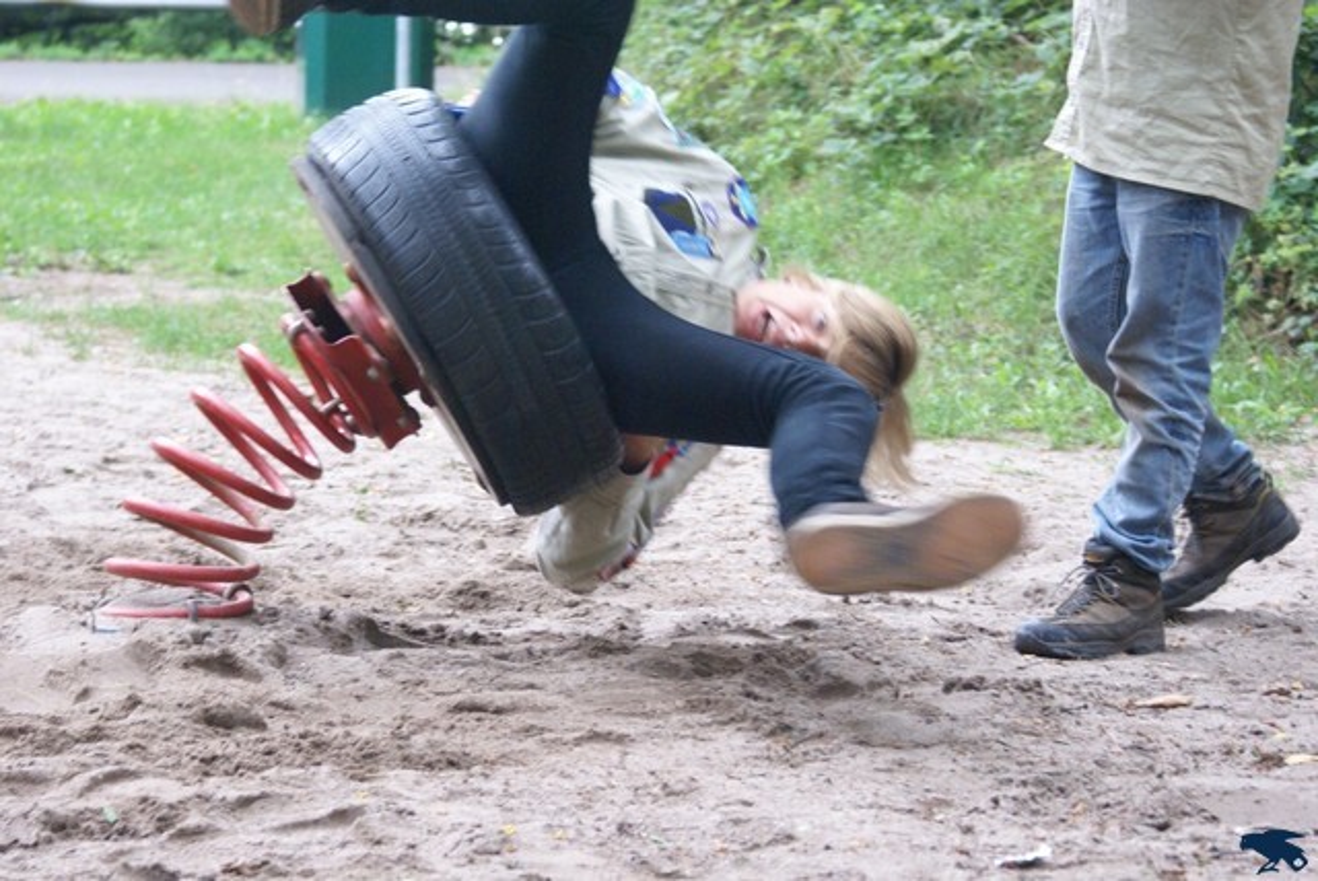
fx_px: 3848
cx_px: 659
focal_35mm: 105
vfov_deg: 13.1
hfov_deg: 19.4
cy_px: 440
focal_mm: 70
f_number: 5.6
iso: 800
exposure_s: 1/60
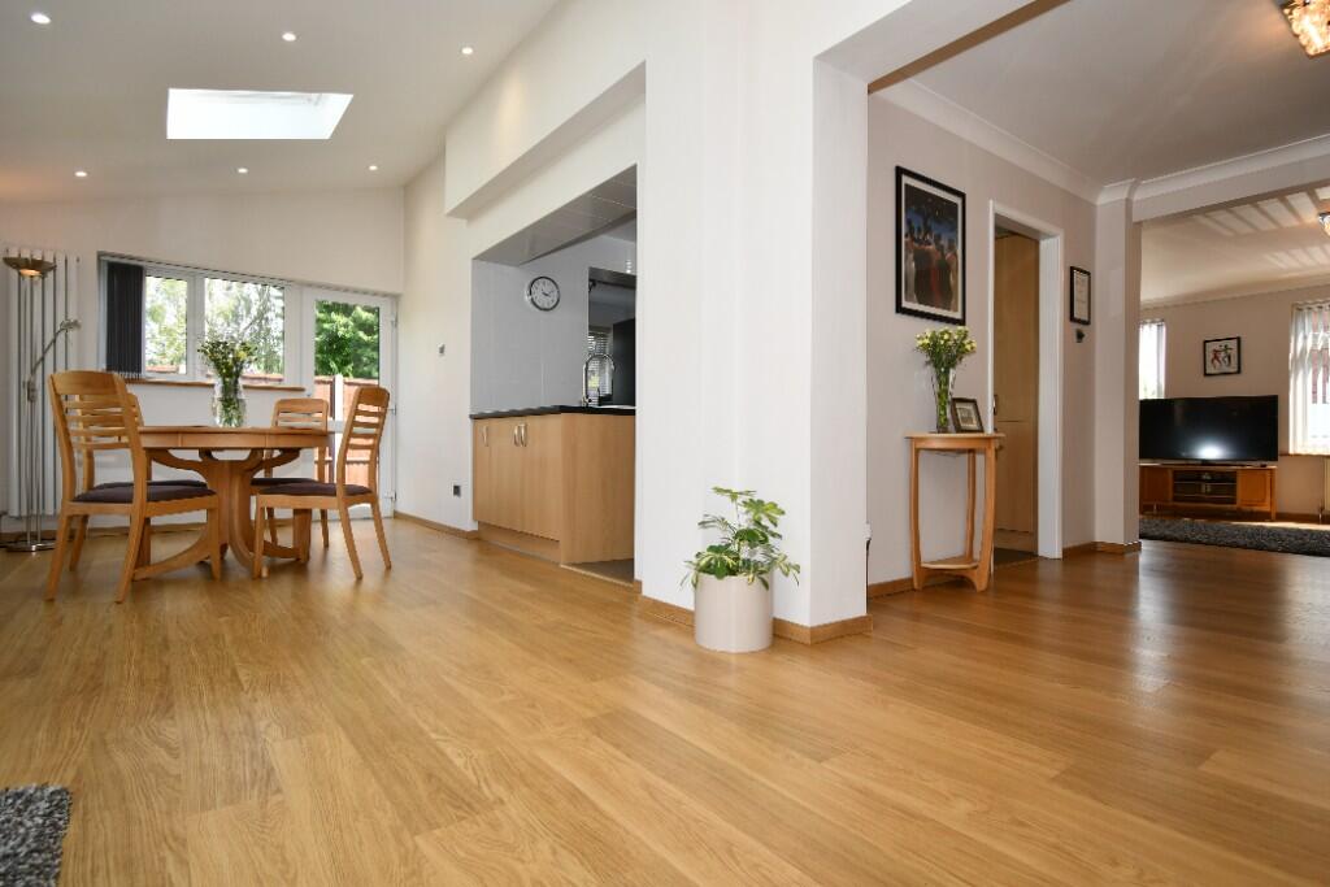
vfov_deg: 67.4
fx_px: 665
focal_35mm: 18
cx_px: 665
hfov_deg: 90.0
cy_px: 444
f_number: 5.6
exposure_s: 1/125
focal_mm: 12
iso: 200
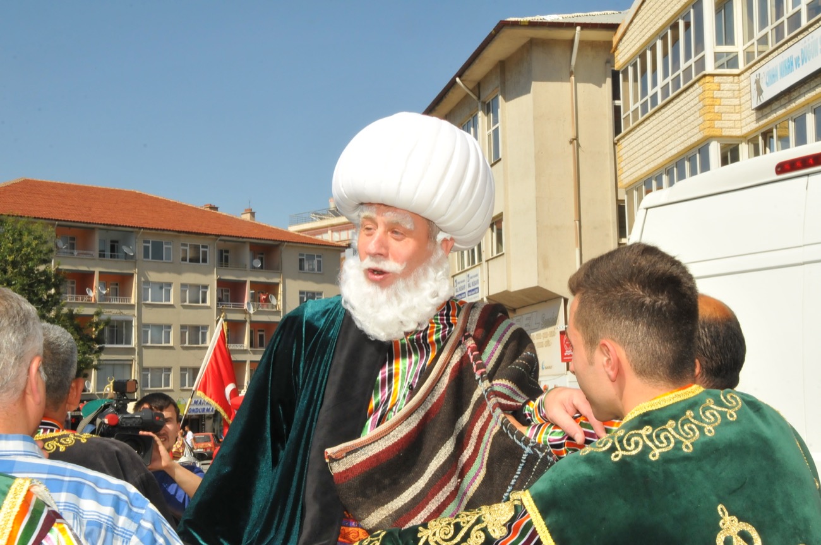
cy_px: 272
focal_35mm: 52
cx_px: 410
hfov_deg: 37.9
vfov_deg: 25.7
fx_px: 1196
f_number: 25
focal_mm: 35
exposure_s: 1/200
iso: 800
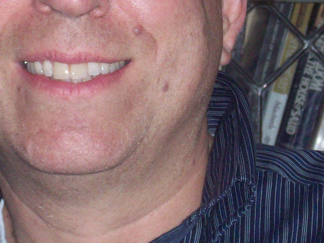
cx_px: 54
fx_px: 2480
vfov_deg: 5.6
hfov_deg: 7.5
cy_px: -2
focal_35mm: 265
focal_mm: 18.6
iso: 200
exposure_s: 1/128
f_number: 5.2
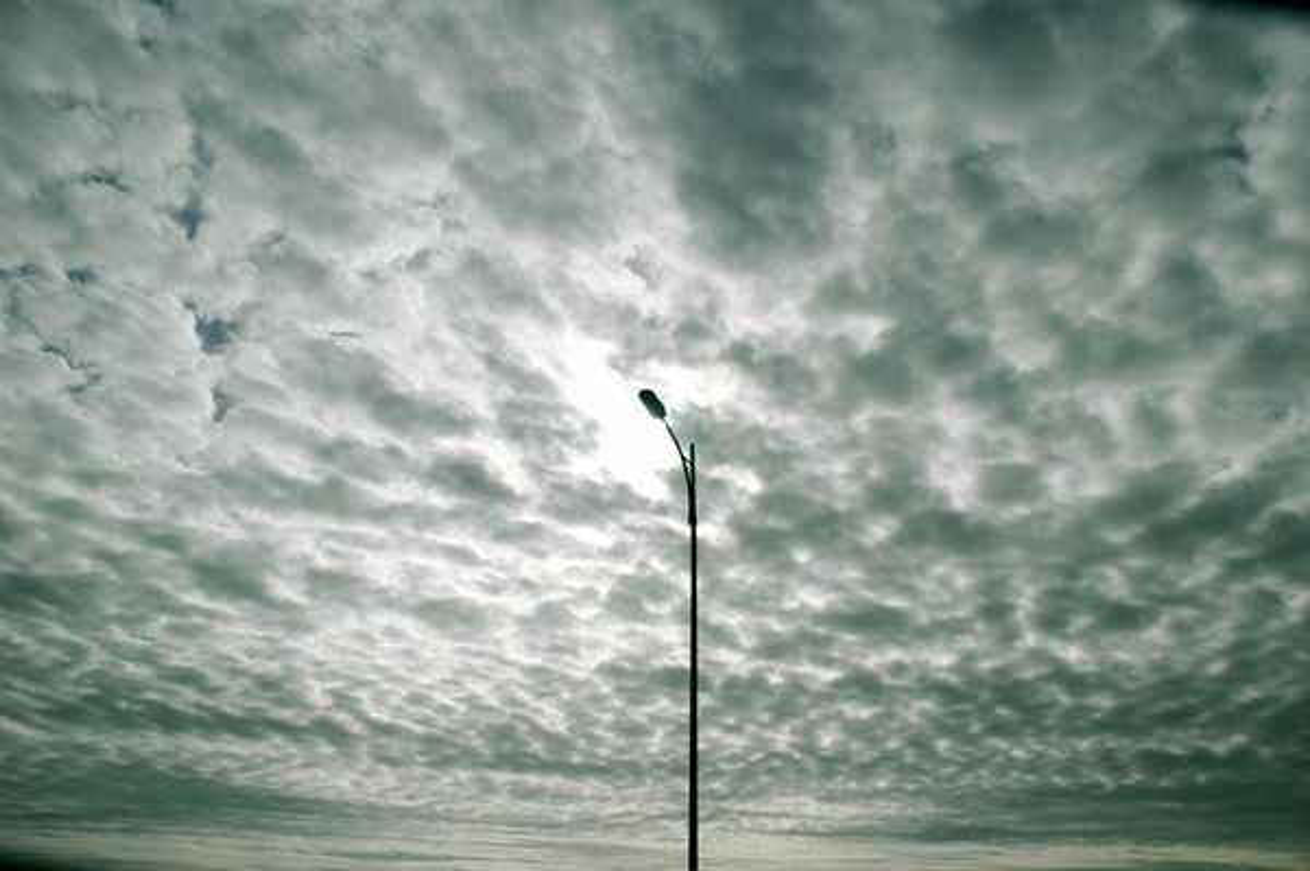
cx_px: 655
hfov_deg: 67.4
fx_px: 982
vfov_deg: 47.9
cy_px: 436
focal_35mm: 27
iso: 250
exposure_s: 1/2000
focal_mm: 18
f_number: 8
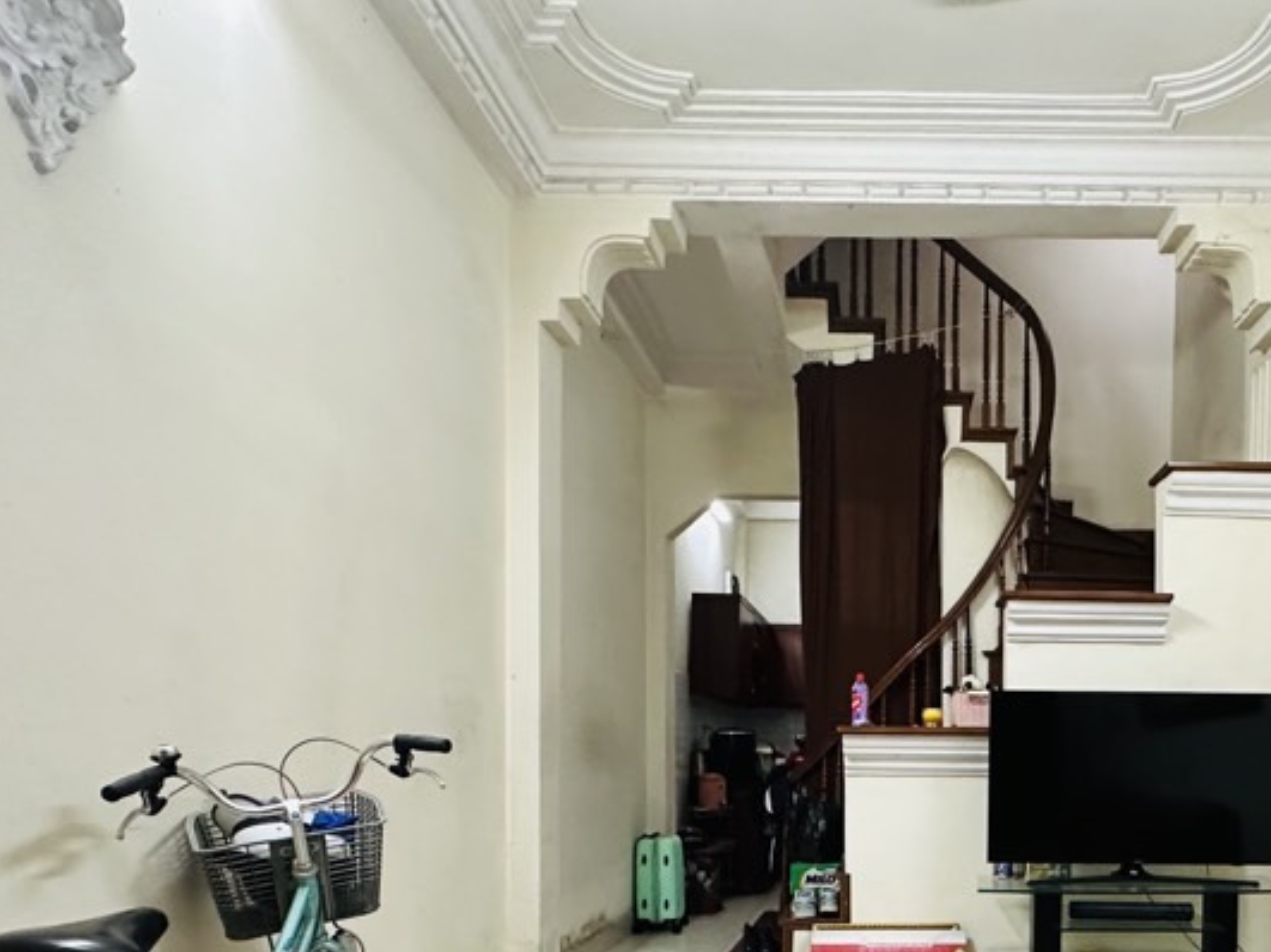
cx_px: 905
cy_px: 785
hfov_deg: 62.7
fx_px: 991
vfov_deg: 48.0
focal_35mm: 27
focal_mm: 2.22
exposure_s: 1/50
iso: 500
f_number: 2.2
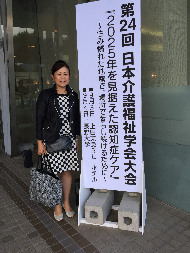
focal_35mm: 29
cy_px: 126
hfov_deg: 48.2
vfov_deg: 61.7
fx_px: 212
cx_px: 95
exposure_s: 1/120
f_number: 2.2
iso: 32
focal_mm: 4.15
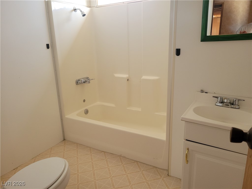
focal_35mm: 26
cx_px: 126
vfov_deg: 53.1
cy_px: 94
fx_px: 189
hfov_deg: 67.3
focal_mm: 5.4
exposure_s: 1/120
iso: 320
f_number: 1.8
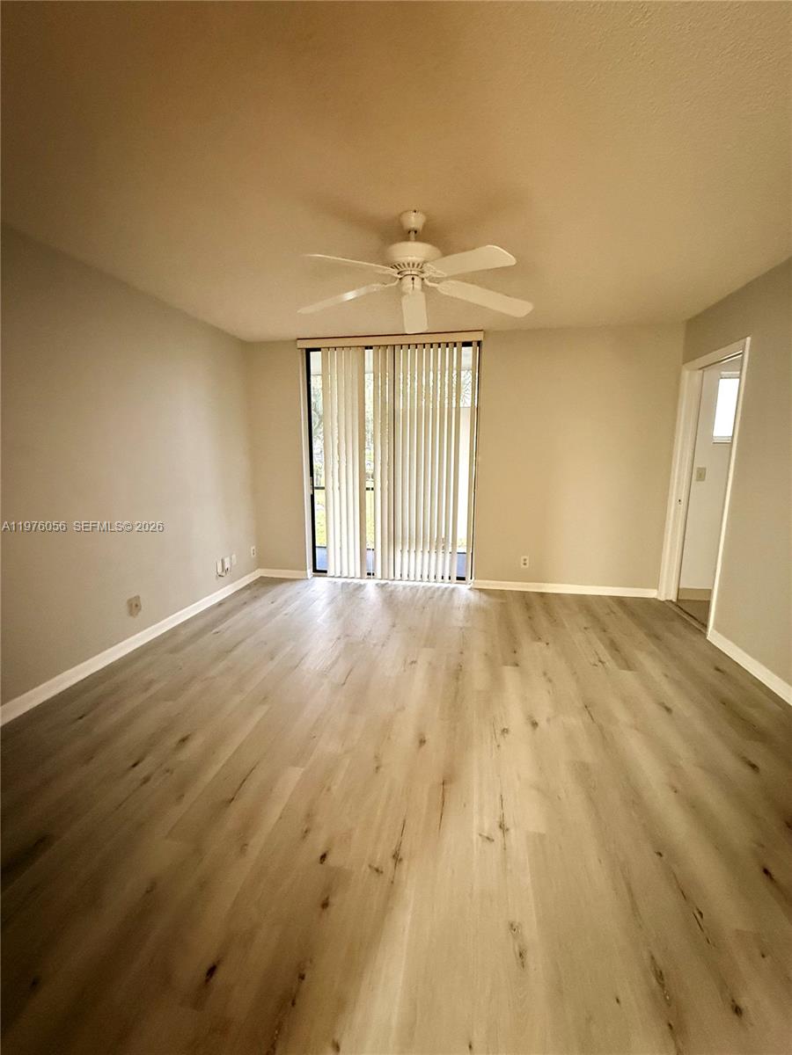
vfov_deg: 102.1
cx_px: 396
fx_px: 427
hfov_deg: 85.7
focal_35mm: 14
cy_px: 528
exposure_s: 1/40
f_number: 2.2
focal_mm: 2.22
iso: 1250
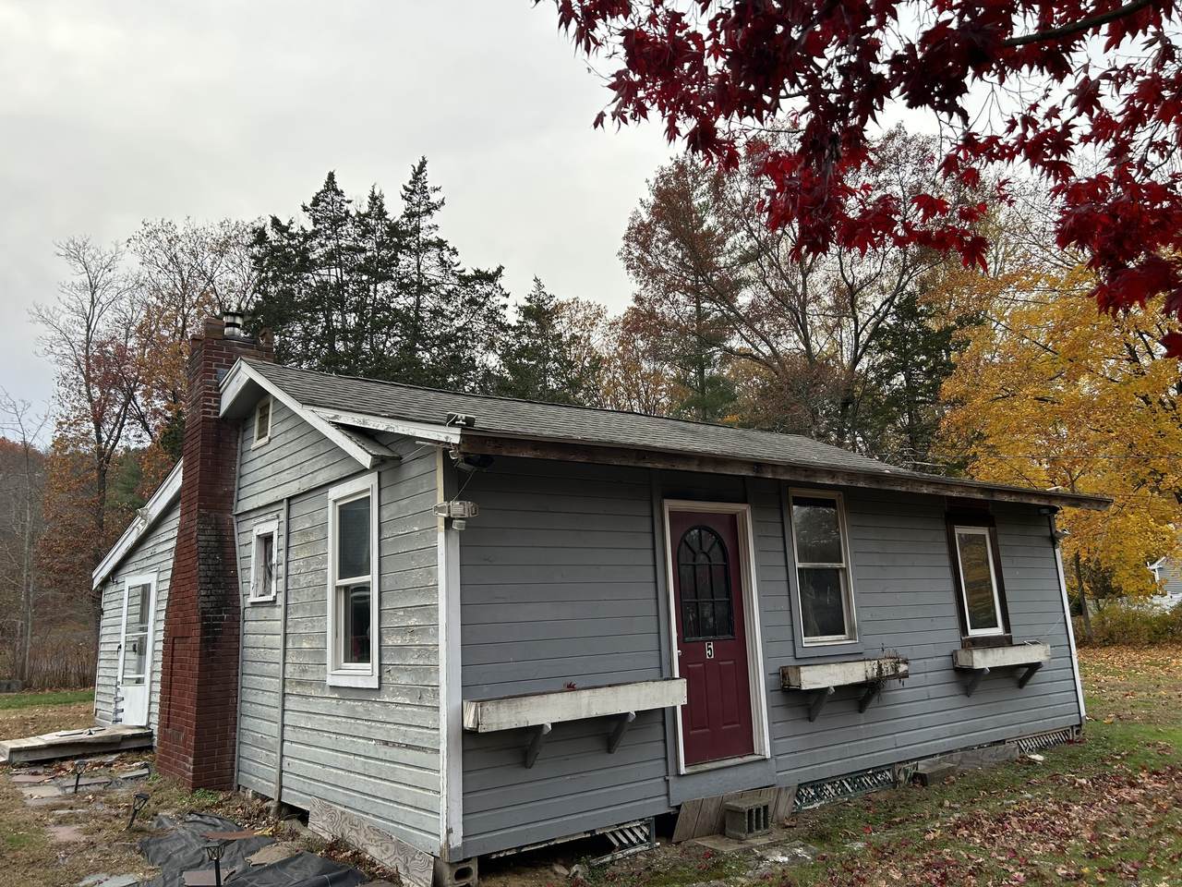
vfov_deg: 53.1
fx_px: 888
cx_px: 591
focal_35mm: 26
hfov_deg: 67.3
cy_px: 444
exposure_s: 1/330
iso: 50
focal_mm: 5.7
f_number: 1.5
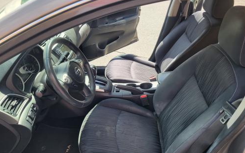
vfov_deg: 44.3
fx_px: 187
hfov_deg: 66.5
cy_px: 92
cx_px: 123
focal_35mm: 28
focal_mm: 5.4
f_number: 1.8
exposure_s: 1/274
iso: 40
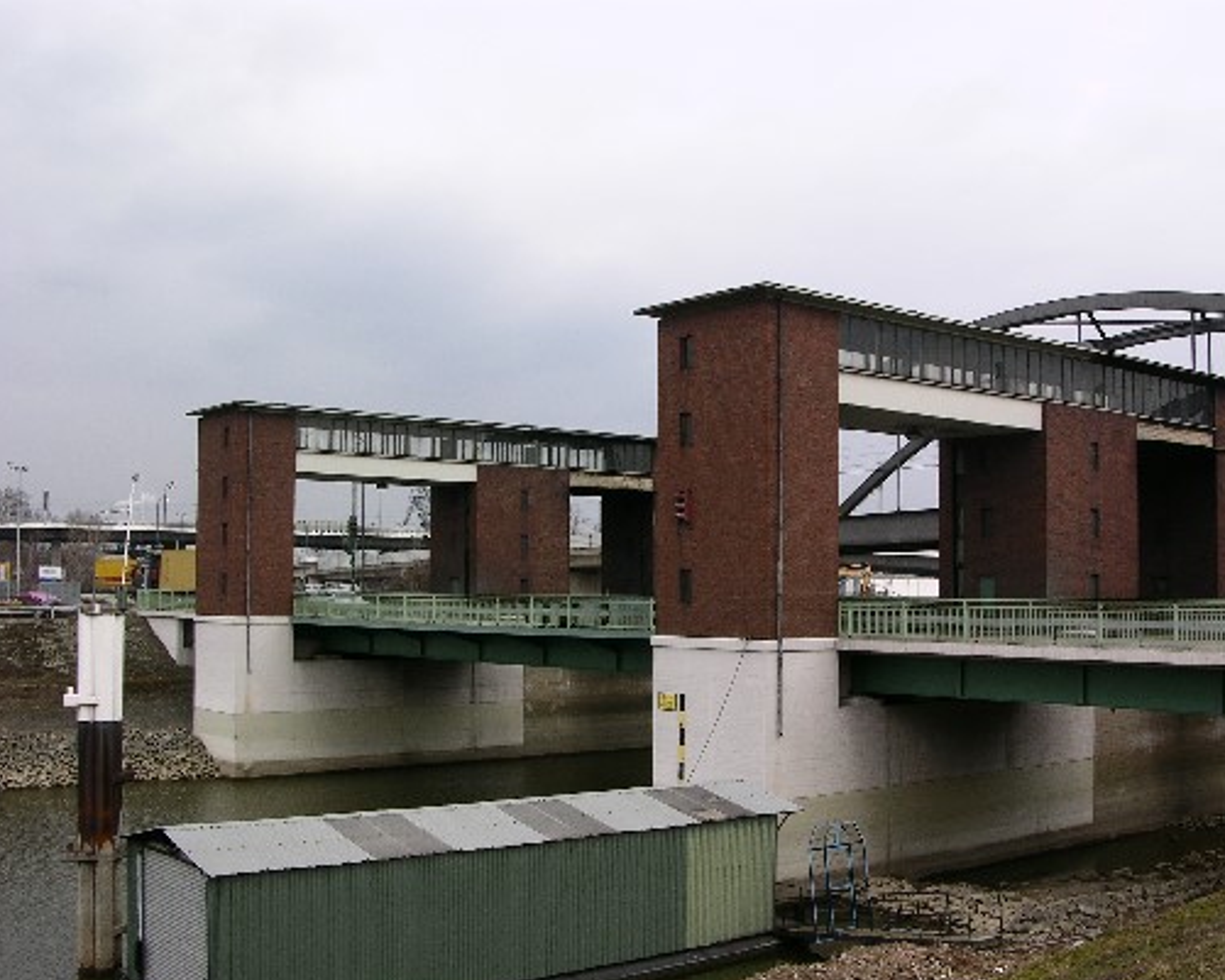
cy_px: 528
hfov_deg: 45.8
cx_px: 652
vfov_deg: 37.3
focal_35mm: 40
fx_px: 1450
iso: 50
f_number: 7.1
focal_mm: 8.9
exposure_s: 1/107
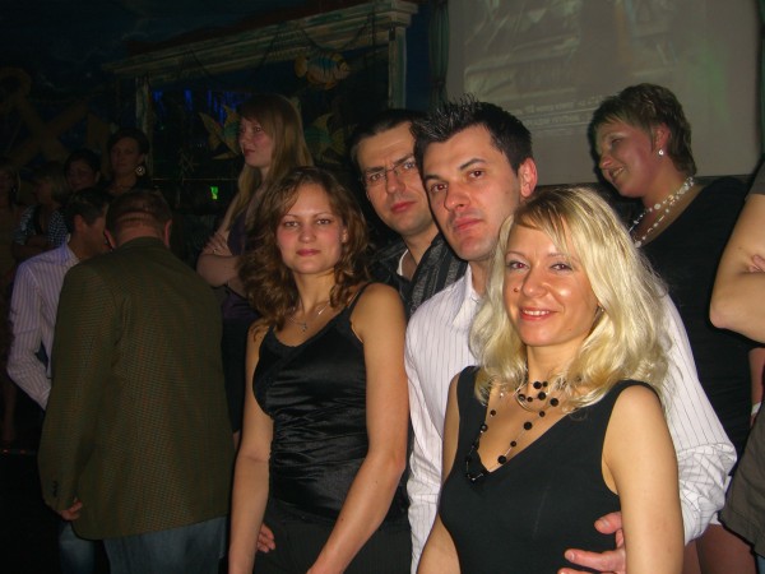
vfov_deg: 37.7
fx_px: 840
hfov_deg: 49.0
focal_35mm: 38
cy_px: 287
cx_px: 382
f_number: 2.8
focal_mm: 7.9
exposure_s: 1/60
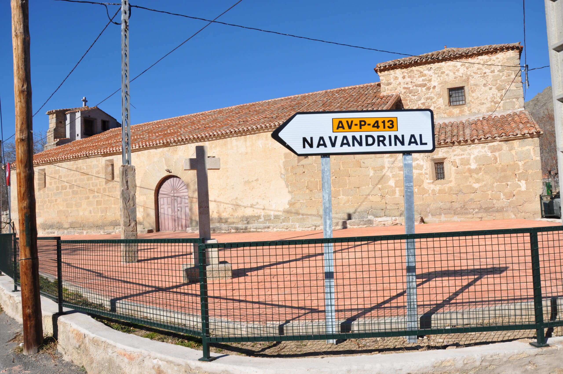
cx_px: 282
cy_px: 187
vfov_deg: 47.8
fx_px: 422
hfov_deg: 67.4
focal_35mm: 27
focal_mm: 18
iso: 200
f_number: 10
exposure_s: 1/400
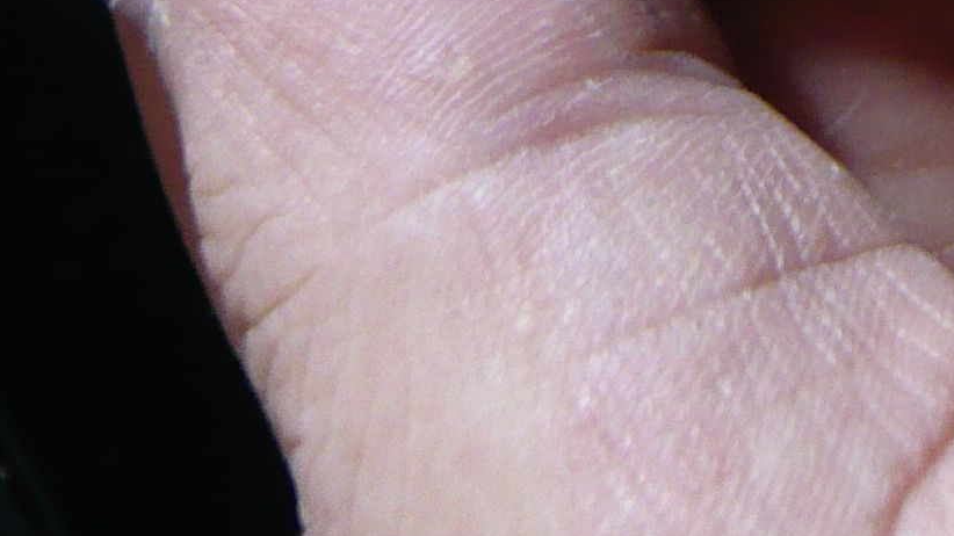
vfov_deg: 9.6
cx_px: 685
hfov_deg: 18.7
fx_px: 2883
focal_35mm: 114
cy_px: -676
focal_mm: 4.6
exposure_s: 1/8
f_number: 2.8
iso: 200
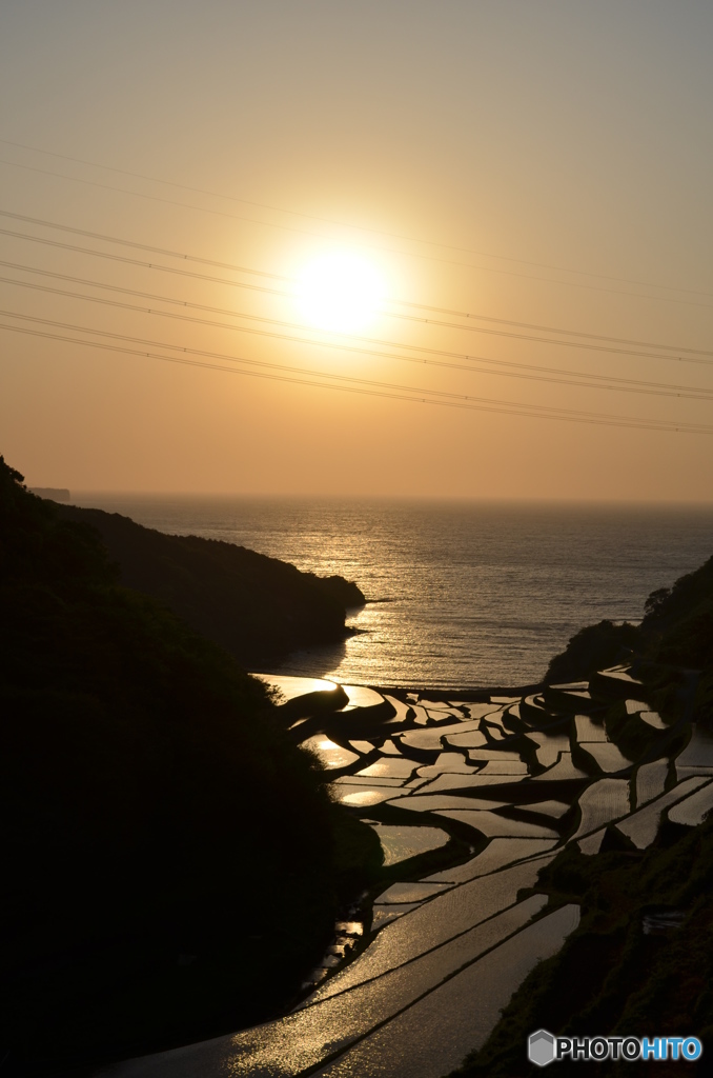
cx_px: 356
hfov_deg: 25.6
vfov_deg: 37.9
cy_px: 539
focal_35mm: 52
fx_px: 1567
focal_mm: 35
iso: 100
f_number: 8
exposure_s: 1/2000
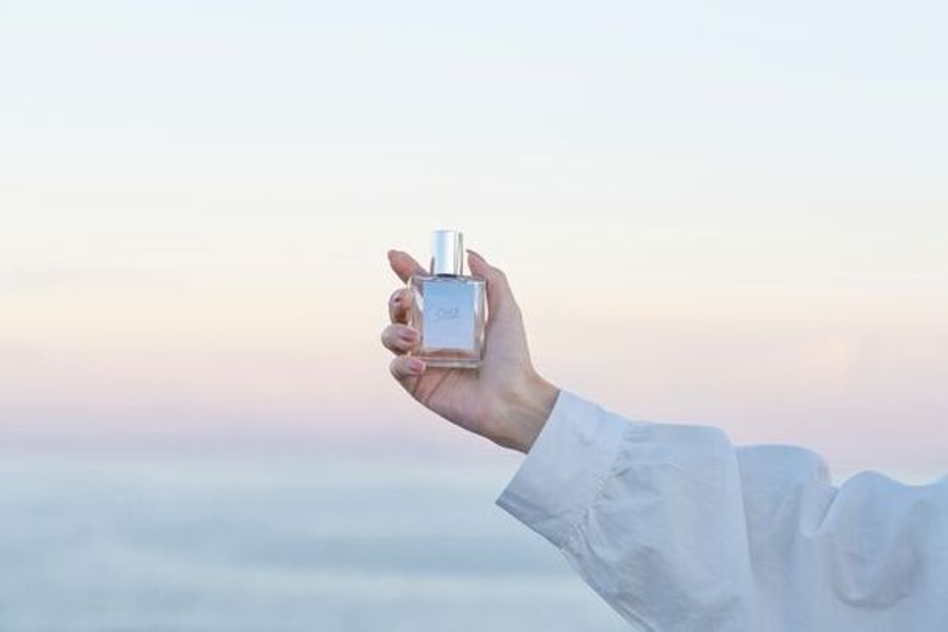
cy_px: 316
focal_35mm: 105
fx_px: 2765
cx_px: 474
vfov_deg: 13.0
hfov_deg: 19.5
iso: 250
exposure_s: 1/125
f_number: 6.3
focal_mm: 105
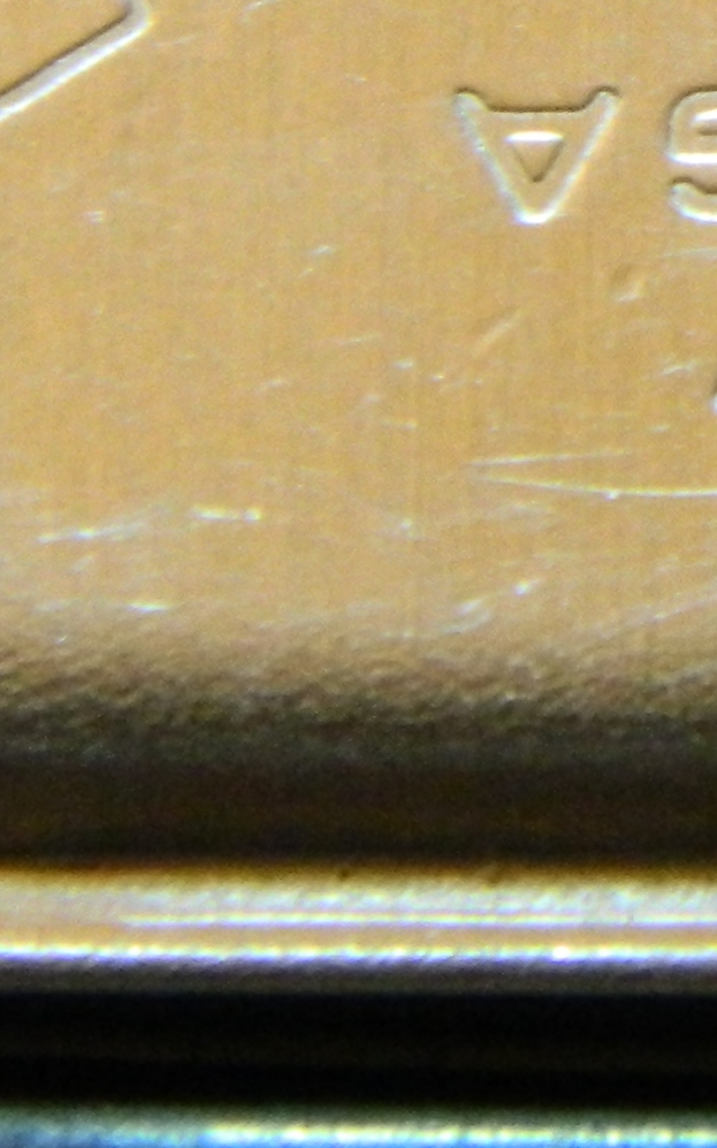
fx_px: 14790
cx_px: 1385
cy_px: 30
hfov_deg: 2.8
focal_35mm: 473
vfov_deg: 4.4
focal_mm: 18.6
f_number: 4.5
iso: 400
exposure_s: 1/40
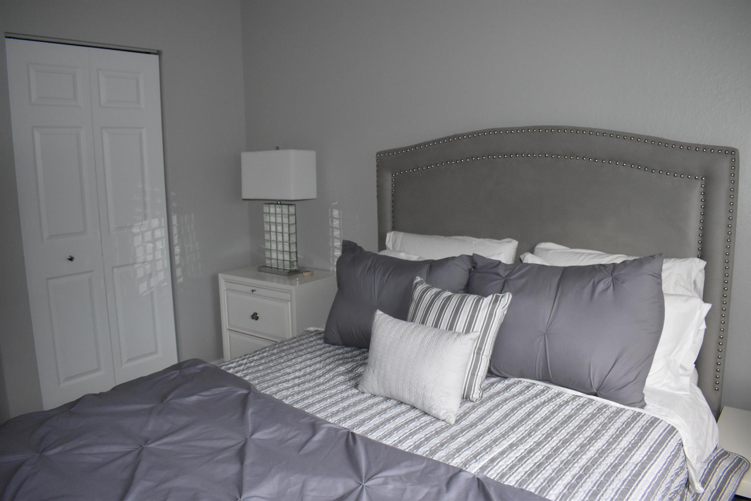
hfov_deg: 67.4
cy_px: 250
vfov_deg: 47.9
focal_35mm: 27
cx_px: 376
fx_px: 563
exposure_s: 1/125
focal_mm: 18
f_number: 5.6
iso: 800
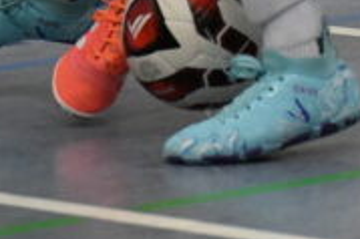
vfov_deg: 1.8
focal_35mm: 772
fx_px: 7713
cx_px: 400
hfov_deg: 2.7
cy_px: -348
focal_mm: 135
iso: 5000
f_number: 2.8
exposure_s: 1/1250
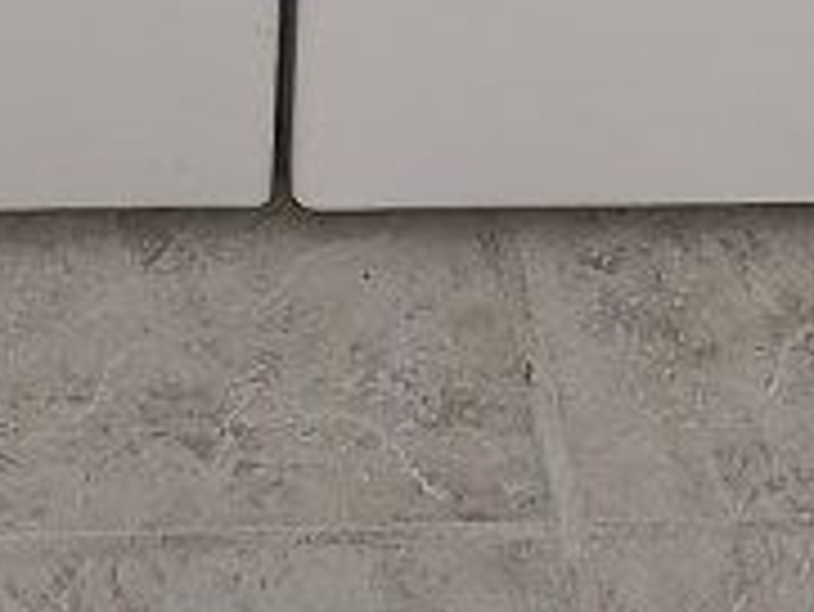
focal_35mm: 183
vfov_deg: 7.4
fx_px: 4306
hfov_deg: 10.7
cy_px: -1012
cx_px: -36
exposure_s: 1/120
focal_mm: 6.4
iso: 320
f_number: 1.8
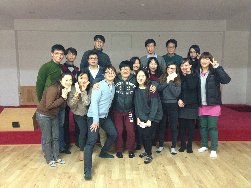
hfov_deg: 55.4
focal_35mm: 33
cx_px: 126
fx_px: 239
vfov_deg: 42.9
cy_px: 94
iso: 320
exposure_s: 1/20
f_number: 2.4
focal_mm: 4.13
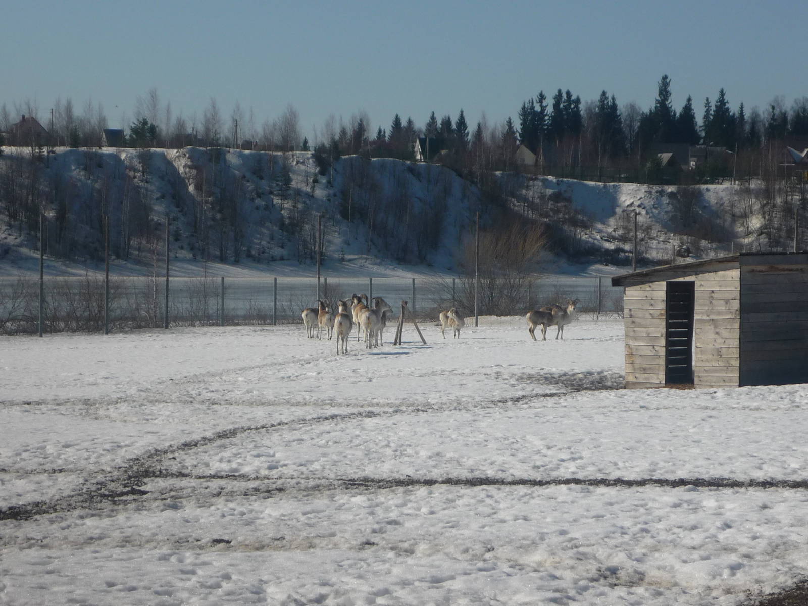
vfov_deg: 11.7
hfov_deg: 15.5
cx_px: 404
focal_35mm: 127
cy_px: 303
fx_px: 2964
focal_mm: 16.5
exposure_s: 1/160
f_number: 14
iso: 100
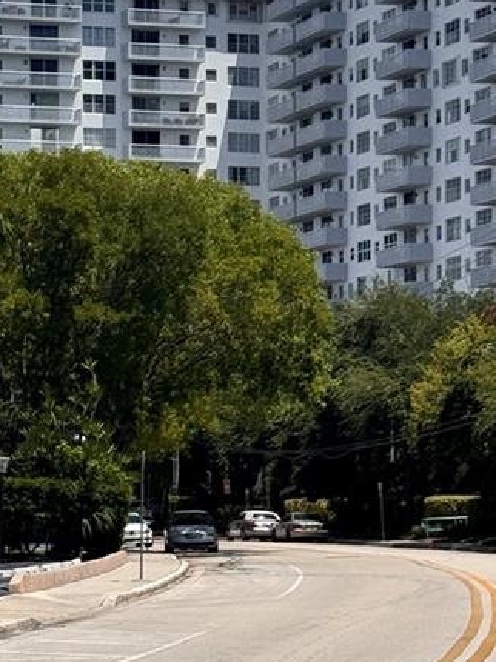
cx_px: 208
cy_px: 374
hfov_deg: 11.1
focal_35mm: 134
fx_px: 2563
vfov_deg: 14.7
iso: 64
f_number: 1.78
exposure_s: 1/9009
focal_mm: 6.76
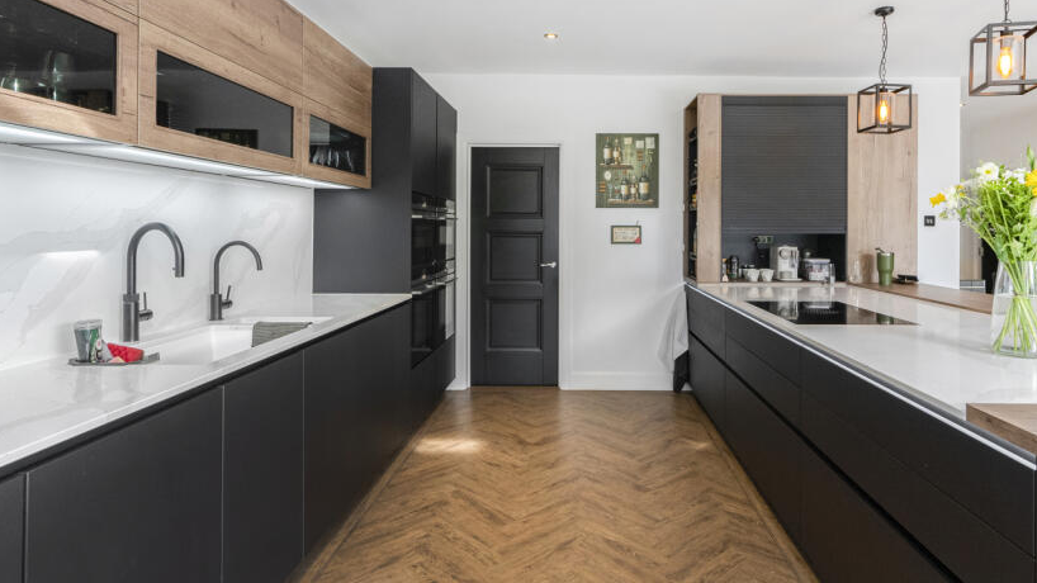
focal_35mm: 21
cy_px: 236
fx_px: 577
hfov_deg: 83.6
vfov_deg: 53.2
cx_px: 574
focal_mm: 16
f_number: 9
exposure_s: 1/20
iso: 800
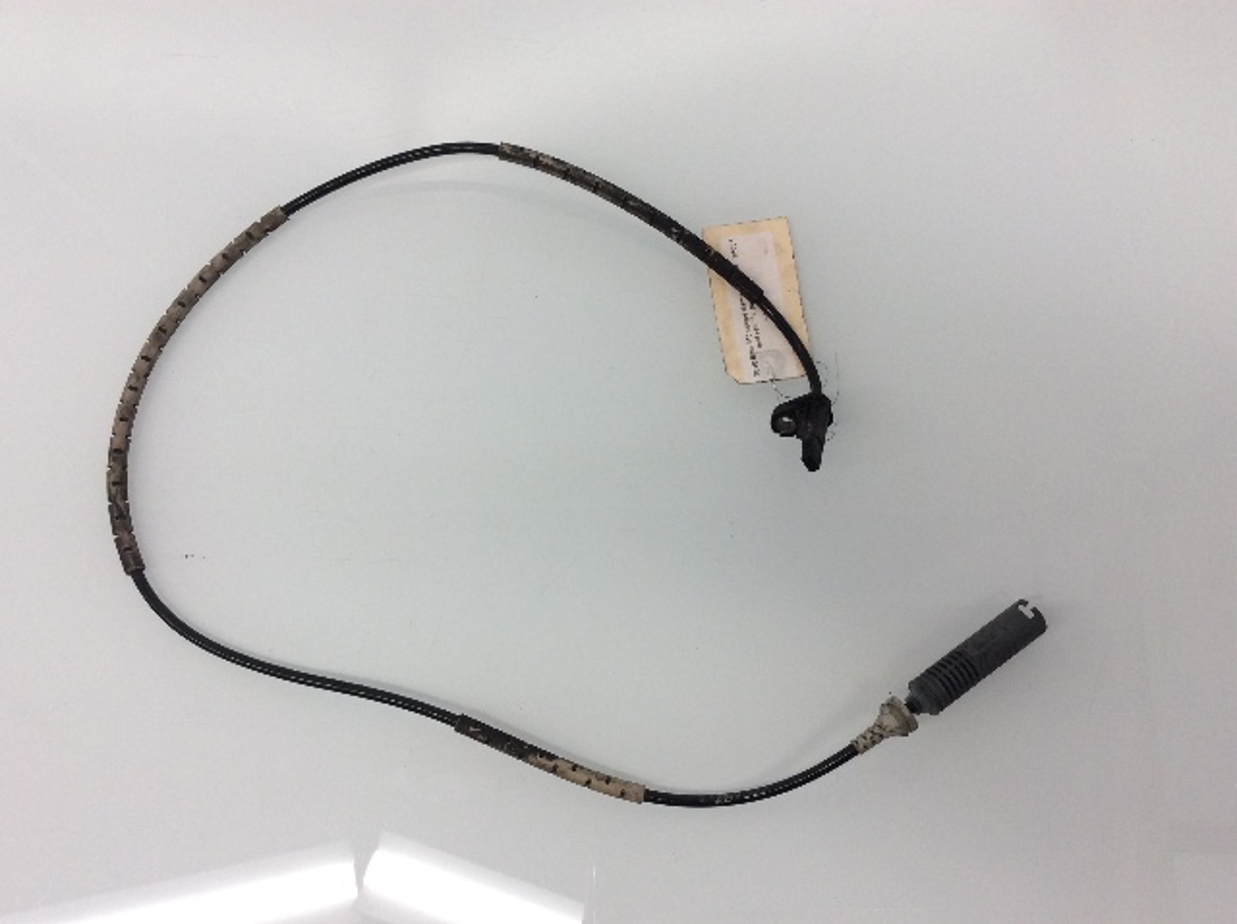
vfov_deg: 44.1
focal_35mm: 32
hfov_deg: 56.9
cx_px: 618
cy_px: 462
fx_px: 1142
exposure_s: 1/120
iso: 64
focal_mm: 3.3
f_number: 2.4
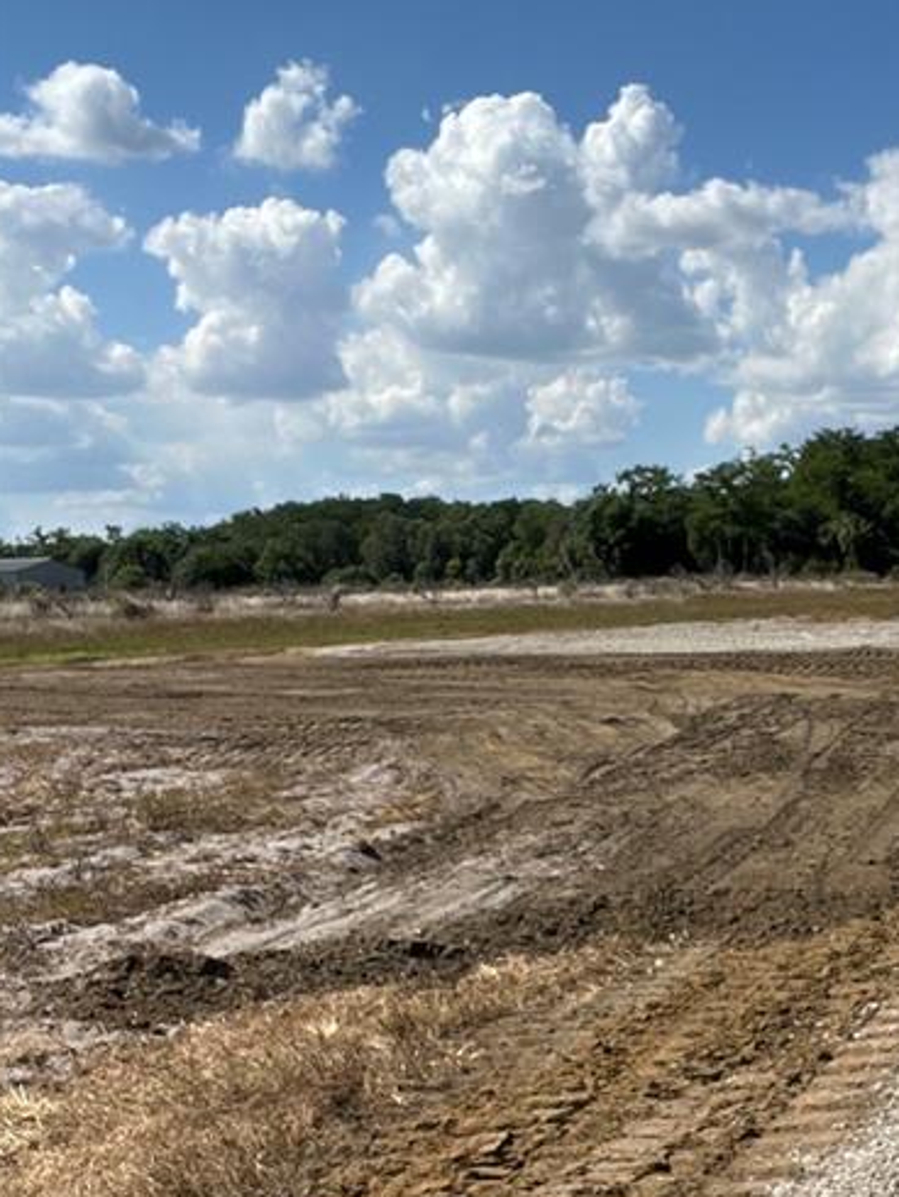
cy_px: 755
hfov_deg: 30.3
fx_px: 1626
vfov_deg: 40.1
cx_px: 694
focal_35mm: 47
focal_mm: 2.71
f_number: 2.2
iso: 32
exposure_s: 1/1585
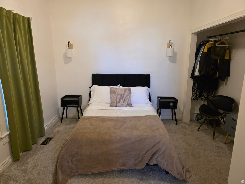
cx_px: 122
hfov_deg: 73.9
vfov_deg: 58.9
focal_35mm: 23
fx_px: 163
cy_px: 92
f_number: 1.7
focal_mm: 6.3
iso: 800
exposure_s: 1/120
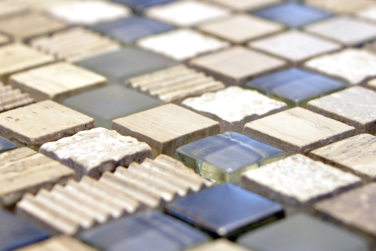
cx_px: 168
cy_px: 126
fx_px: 1431
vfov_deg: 10.0
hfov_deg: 15.0
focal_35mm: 137
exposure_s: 1/13
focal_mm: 48
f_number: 5.3
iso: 160
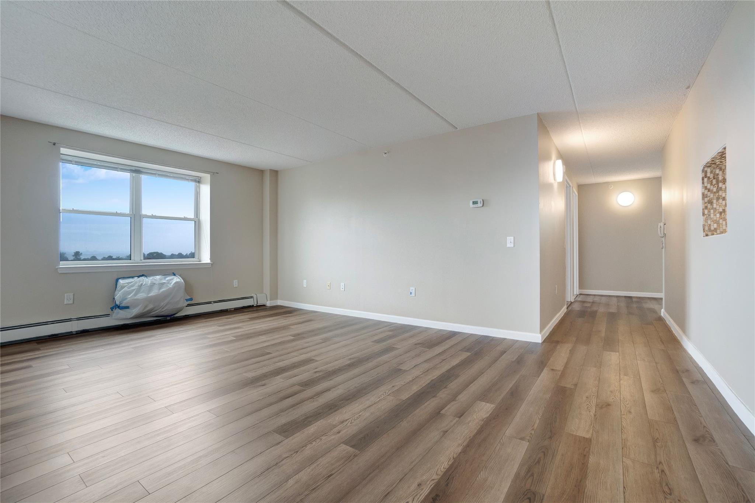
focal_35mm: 15
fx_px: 315
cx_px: 378
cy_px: 252
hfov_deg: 100.4
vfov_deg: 77.3
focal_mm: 10
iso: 800
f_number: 9
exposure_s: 1/30
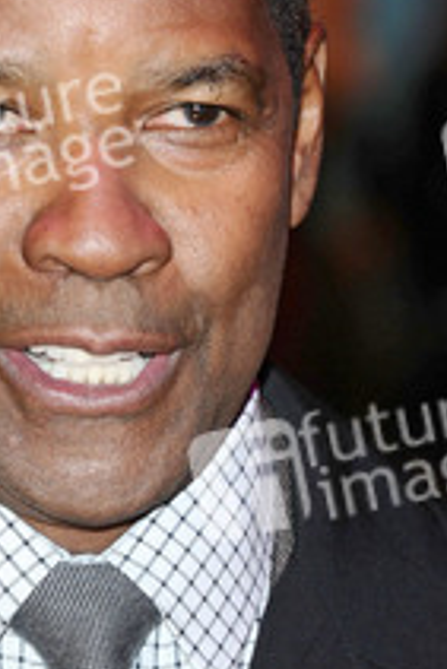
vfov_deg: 6.5
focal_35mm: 318
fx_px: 5913
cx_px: 65
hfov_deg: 4.3
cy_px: 308
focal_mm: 112
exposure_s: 1/200
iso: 320
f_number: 4.5
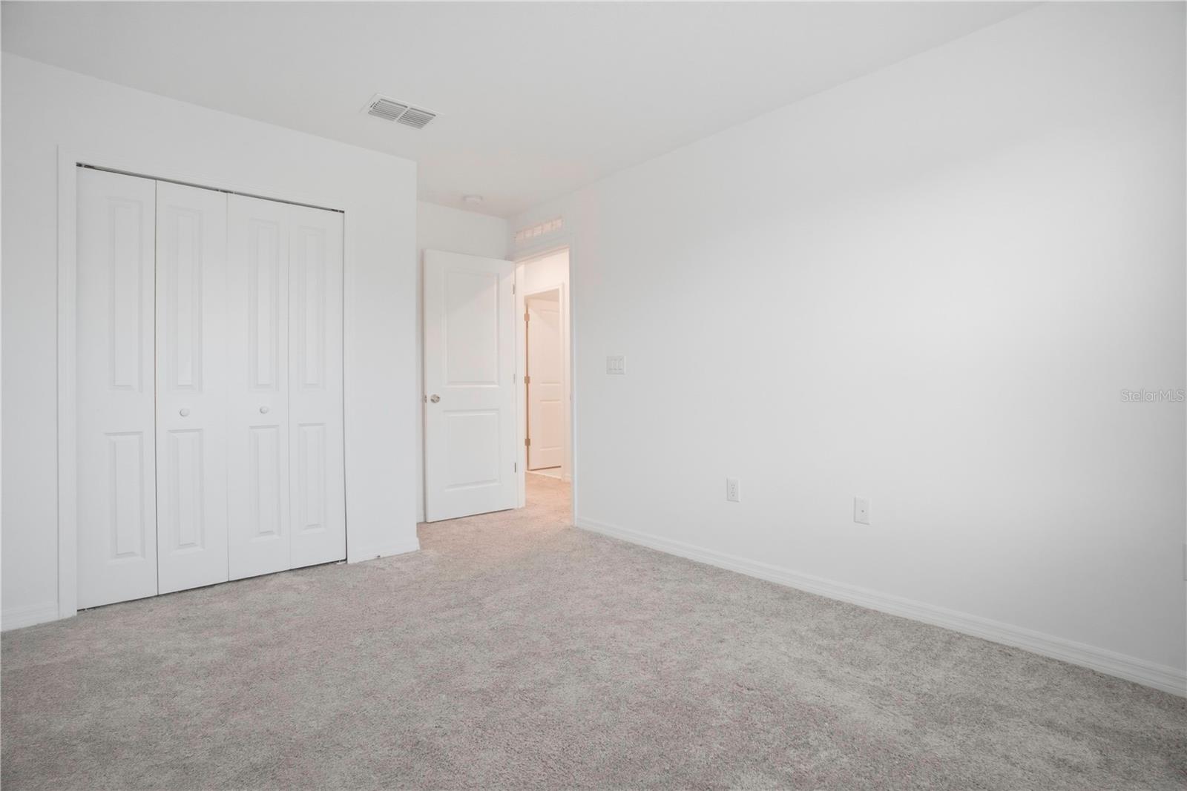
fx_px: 544
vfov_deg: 72.1
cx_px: 594
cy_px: 396
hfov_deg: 95.0
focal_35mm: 16
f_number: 5
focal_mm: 11
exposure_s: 1/30
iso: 800
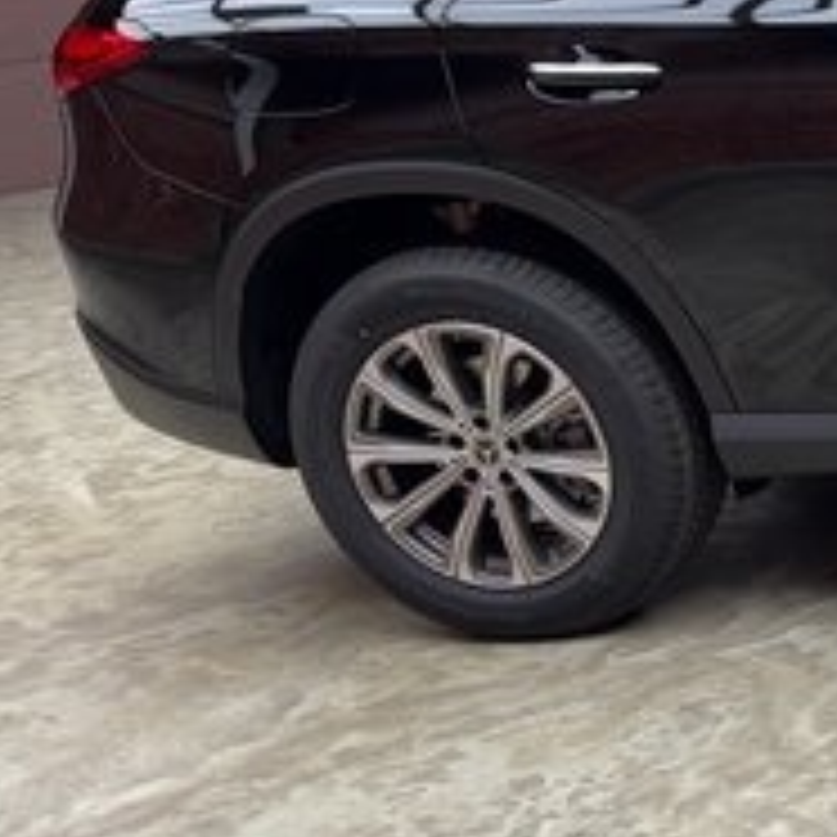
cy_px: 418
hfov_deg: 19.3
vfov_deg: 23.7
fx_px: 1997
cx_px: 1400
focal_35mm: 73
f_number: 1.78
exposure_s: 1/120
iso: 64
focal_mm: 6.76
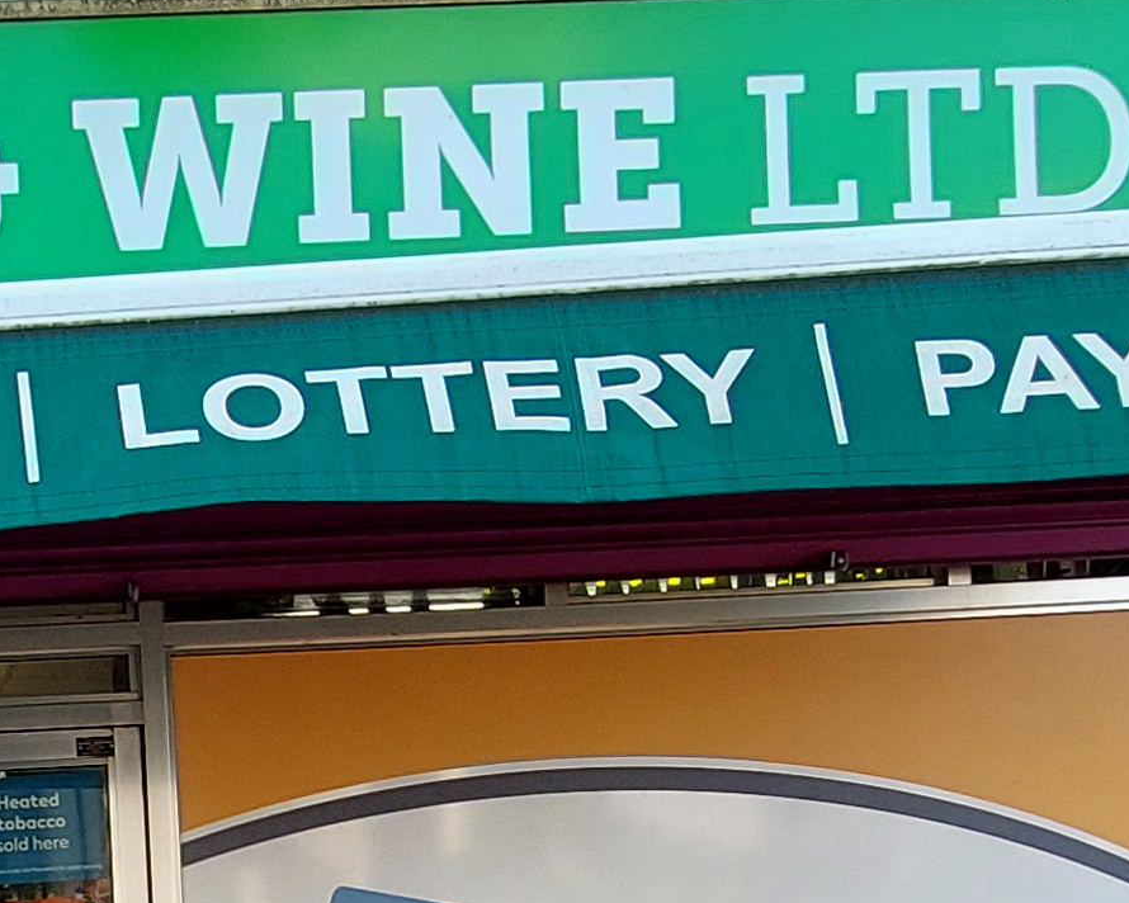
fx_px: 1905
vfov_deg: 24.7
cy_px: 1013
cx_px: -63
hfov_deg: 30.1
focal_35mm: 57
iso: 50
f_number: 2.2
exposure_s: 1/167
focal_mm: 1.74
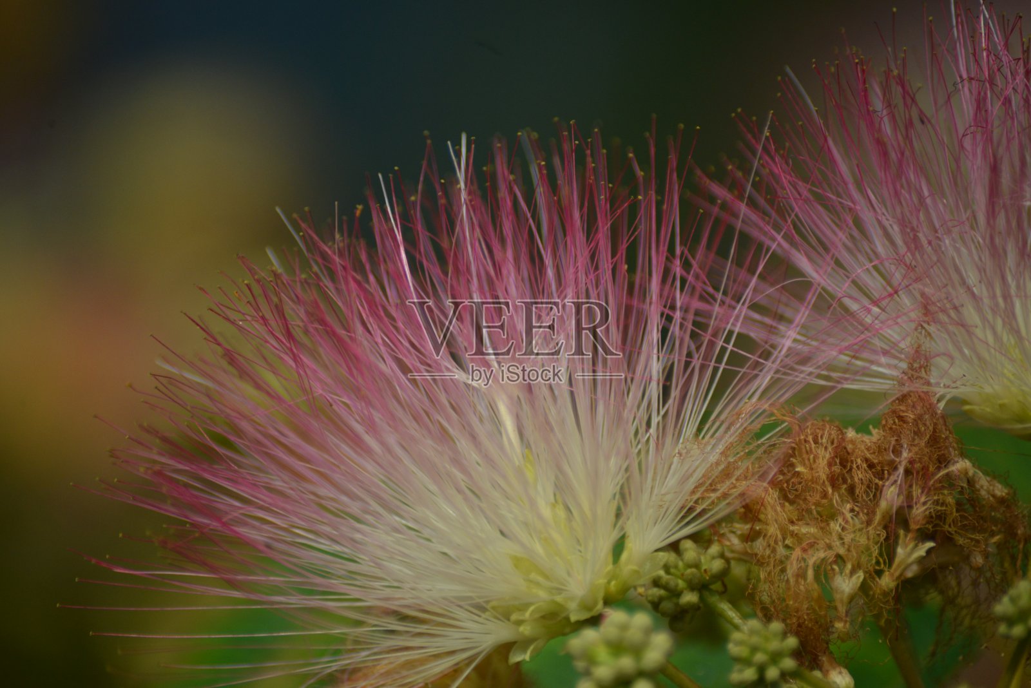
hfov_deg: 6.9
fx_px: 8594
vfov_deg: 4.6
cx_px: 516
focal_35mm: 300
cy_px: 344
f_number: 6.7
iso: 800
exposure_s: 1/2000
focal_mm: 300
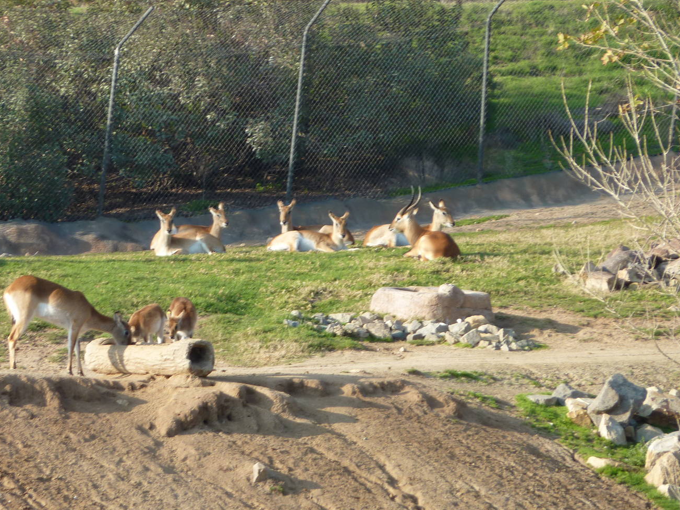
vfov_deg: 4.0
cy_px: 232
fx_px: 7229
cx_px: 276
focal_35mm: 368
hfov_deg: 5.4
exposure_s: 1/125
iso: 80
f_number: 4.9
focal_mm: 49.2
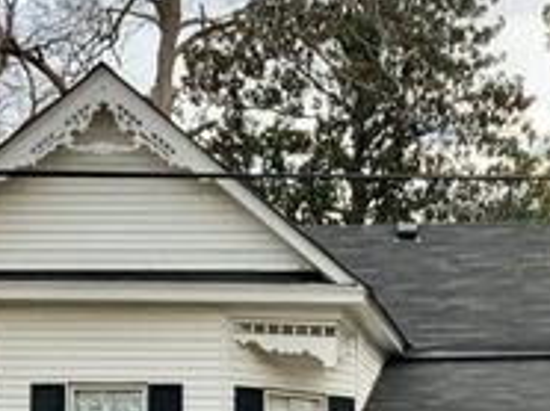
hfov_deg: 24.9
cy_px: 448
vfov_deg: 18.2
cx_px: 390
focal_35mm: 78
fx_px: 1238
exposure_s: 1/212
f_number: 1.8
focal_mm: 3
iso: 16
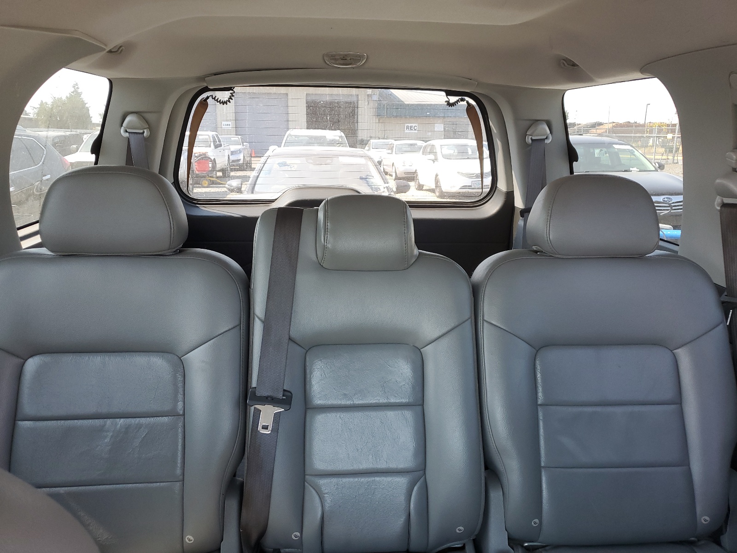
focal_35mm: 26
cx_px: 368
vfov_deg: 53.1
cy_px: 276
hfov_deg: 67.3
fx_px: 554
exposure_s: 1/120
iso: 65
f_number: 1.5
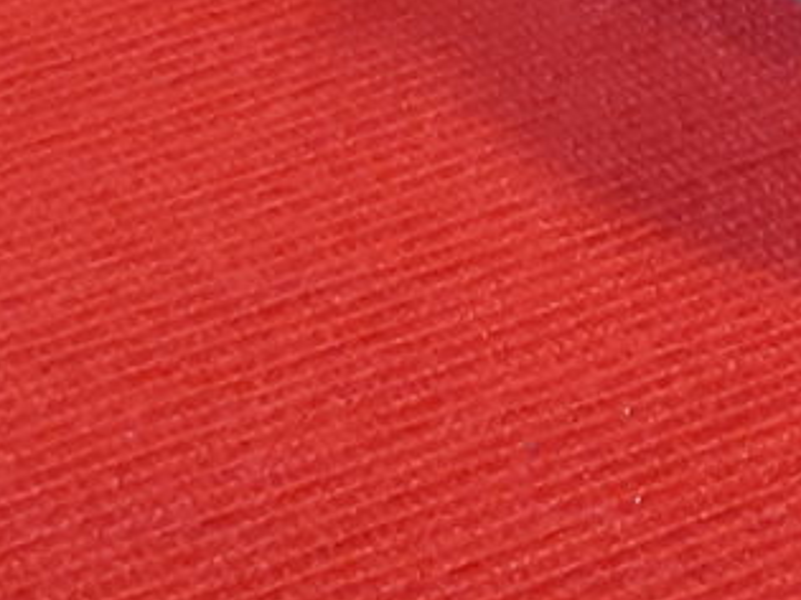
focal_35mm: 169
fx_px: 3909
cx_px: 1414
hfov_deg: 11.0
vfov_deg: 7.9
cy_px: -1042
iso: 200
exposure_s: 1/50
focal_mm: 3.93
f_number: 1.7
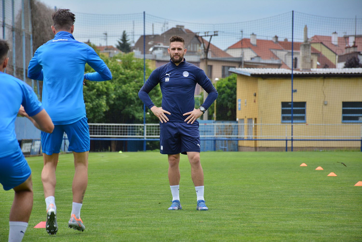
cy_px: 121
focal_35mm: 210
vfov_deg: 6.5
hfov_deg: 9.8
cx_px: 181
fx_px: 2112
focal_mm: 140
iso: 640
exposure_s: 1/1000
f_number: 5.6
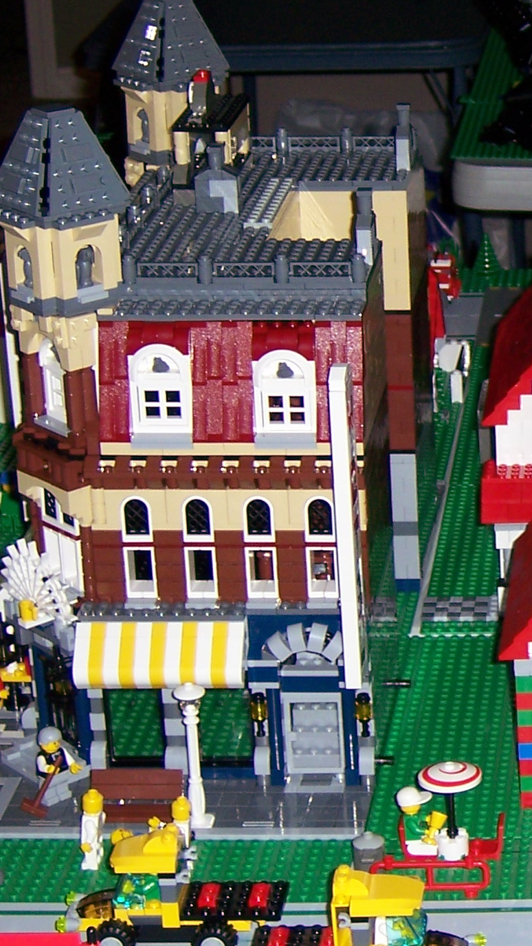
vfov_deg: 21.1
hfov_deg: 11.6
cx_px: 761
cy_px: 433
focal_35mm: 101
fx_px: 2533
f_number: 3.1
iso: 80
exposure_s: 1/60
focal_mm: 7.5
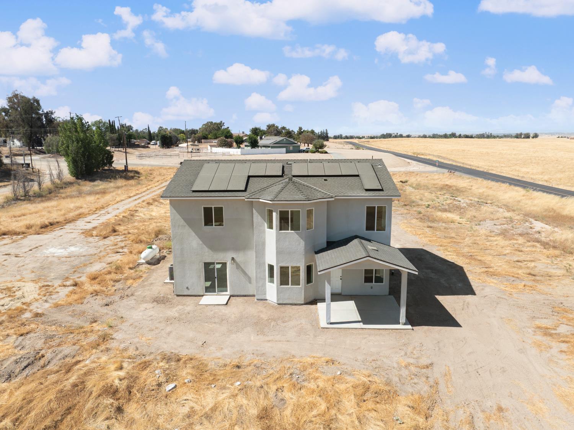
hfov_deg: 71.6
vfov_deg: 56.8
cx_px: 287
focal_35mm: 24
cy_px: 215
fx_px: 398
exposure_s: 1/2000
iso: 100
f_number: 2.8
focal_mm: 12.29
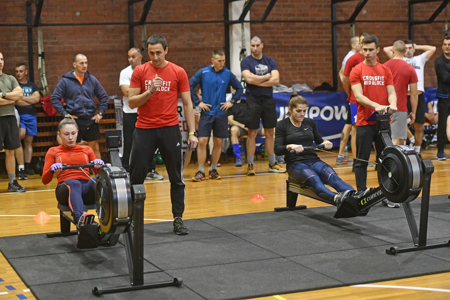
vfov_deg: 19.5
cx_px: 225
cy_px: 150
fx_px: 875
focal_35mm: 70
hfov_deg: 28.8
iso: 3200
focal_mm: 70
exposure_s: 1/320
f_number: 3.2
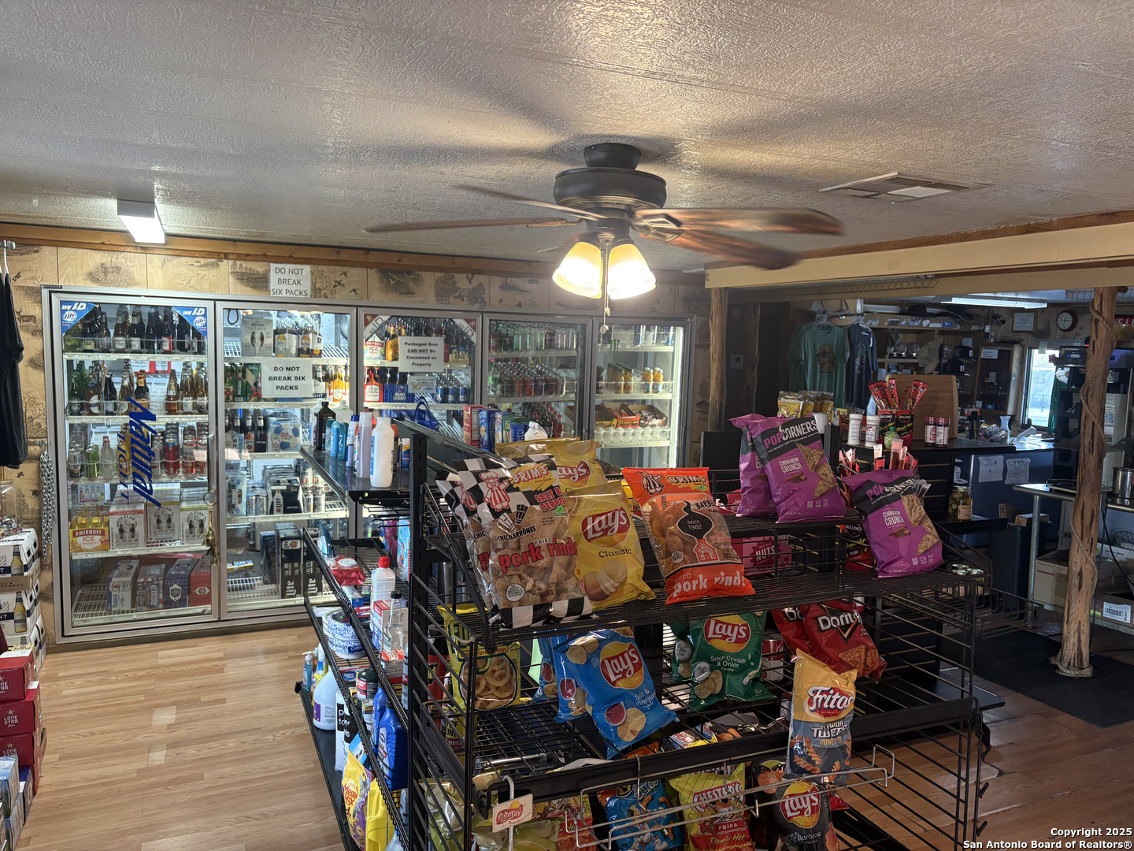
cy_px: 426
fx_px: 852
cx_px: 567
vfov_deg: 53.1
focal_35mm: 26
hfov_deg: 67.3
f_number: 1.6
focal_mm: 5.96
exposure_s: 1/60
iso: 160
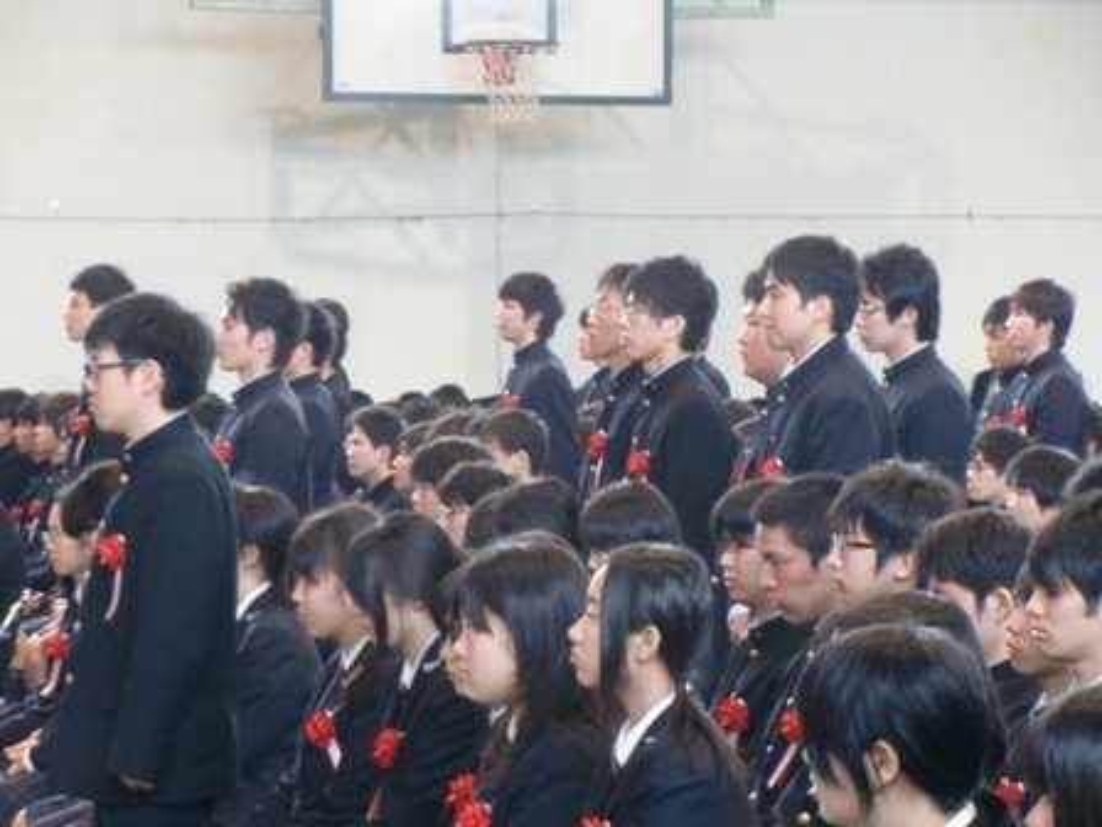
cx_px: 551
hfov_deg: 11.8
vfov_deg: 8.8
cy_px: 414
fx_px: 5348
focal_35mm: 168
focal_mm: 30.1
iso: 400
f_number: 4.8
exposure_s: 1/6
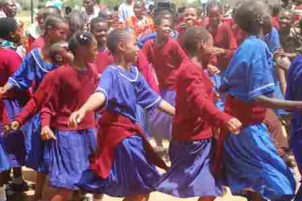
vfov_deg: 20.1
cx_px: 151
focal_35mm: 68
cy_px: 100
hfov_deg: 29.9
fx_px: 566
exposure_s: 1/250
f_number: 4.5
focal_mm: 45
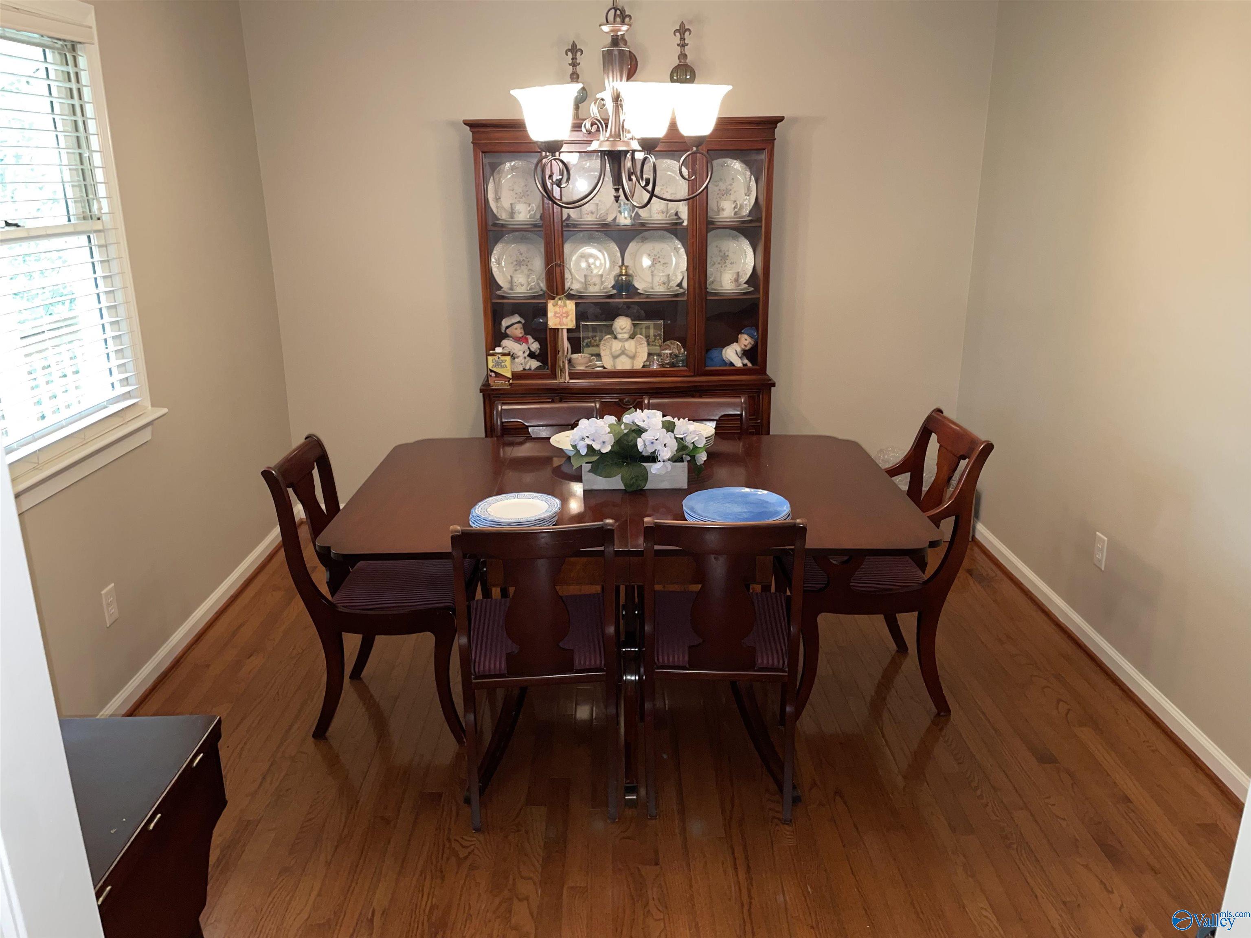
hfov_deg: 67.3
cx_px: 626
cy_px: 469
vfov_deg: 53.1
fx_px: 940
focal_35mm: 26
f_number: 1.6
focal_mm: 4.2
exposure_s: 1/13
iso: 100
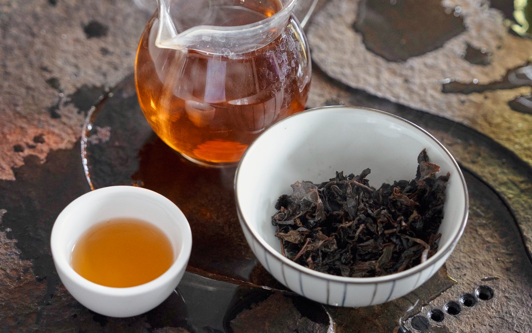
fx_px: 1261
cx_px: 267
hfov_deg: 23.8
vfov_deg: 15.0
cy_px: 163
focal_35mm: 87
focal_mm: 57
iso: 1000
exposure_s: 1/80
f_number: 2.8
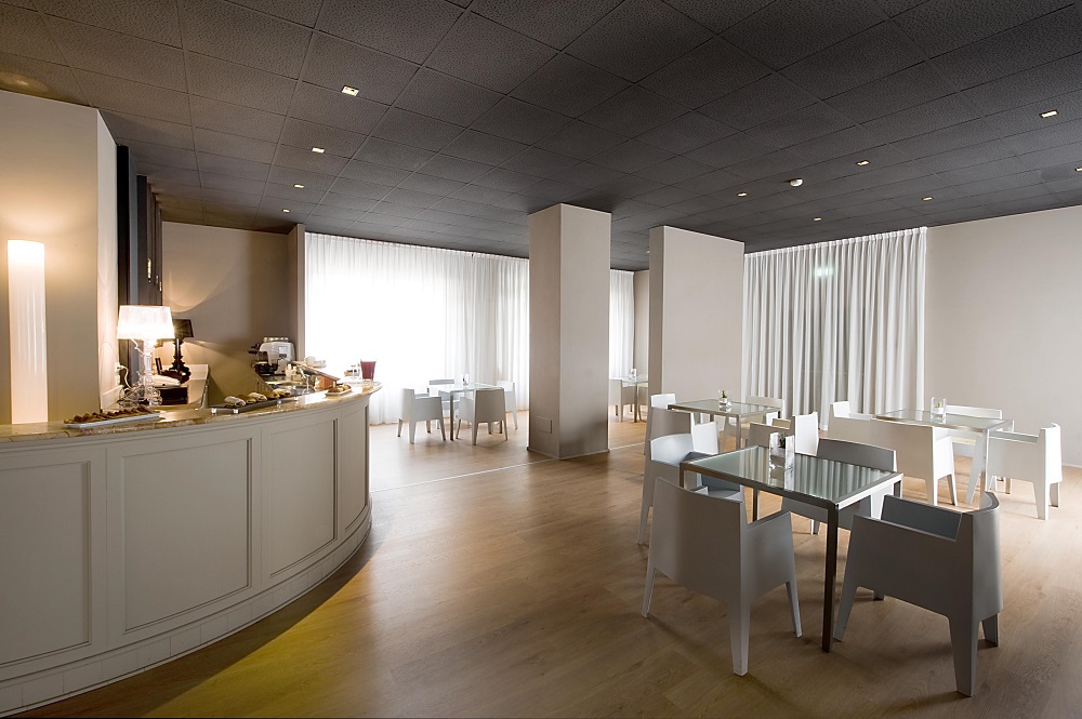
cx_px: 541
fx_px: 450
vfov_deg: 77.2
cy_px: 360
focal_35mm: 15
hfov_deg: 100.4
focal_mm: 15
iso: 200
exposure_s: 2
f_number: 19
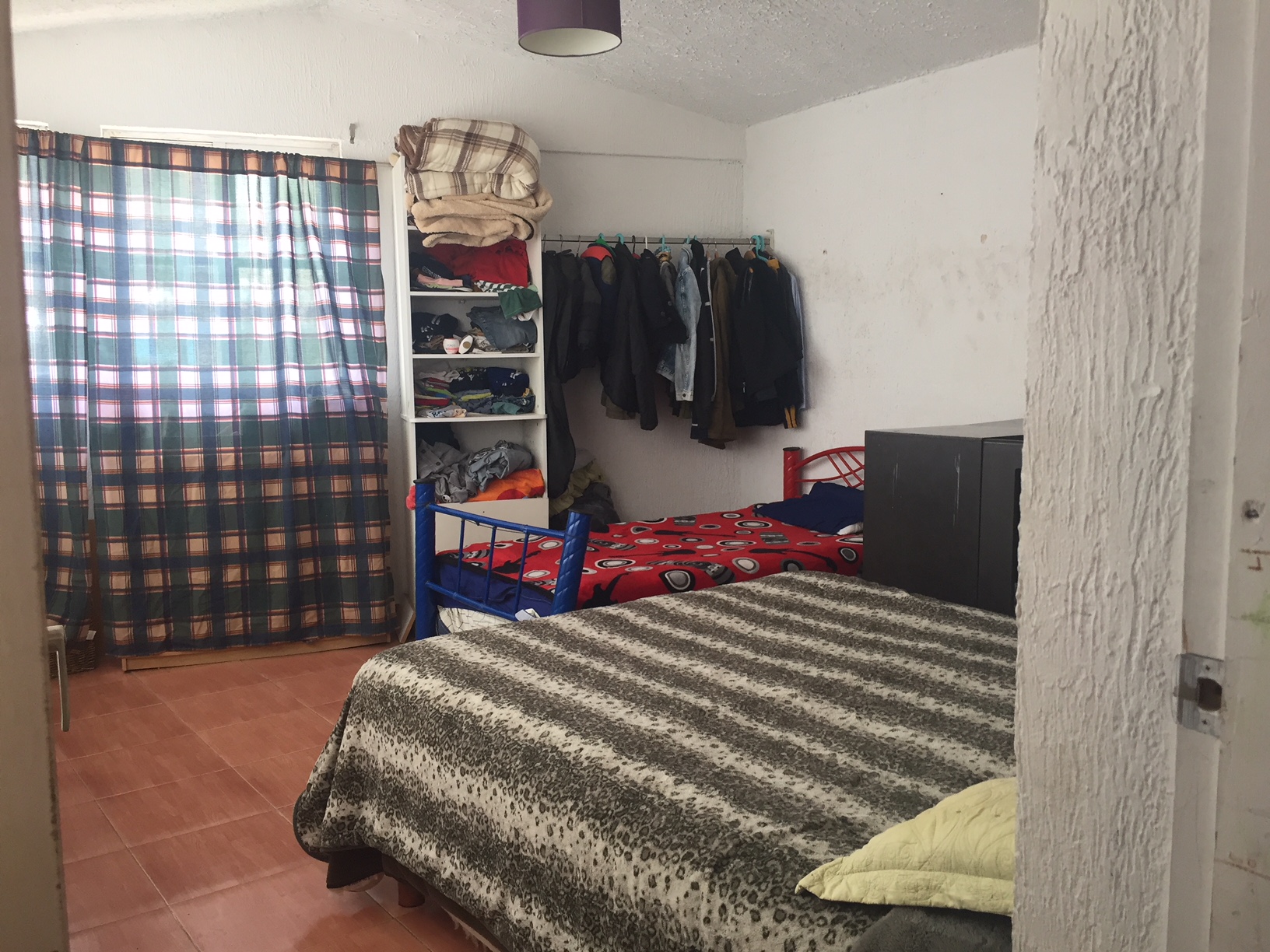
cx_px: 635
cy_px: 476
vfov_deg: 48.2
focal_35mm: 29
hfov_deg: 61.7
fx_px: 1064
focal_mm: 4.15
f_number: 2.2
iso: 32
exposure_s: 1/40
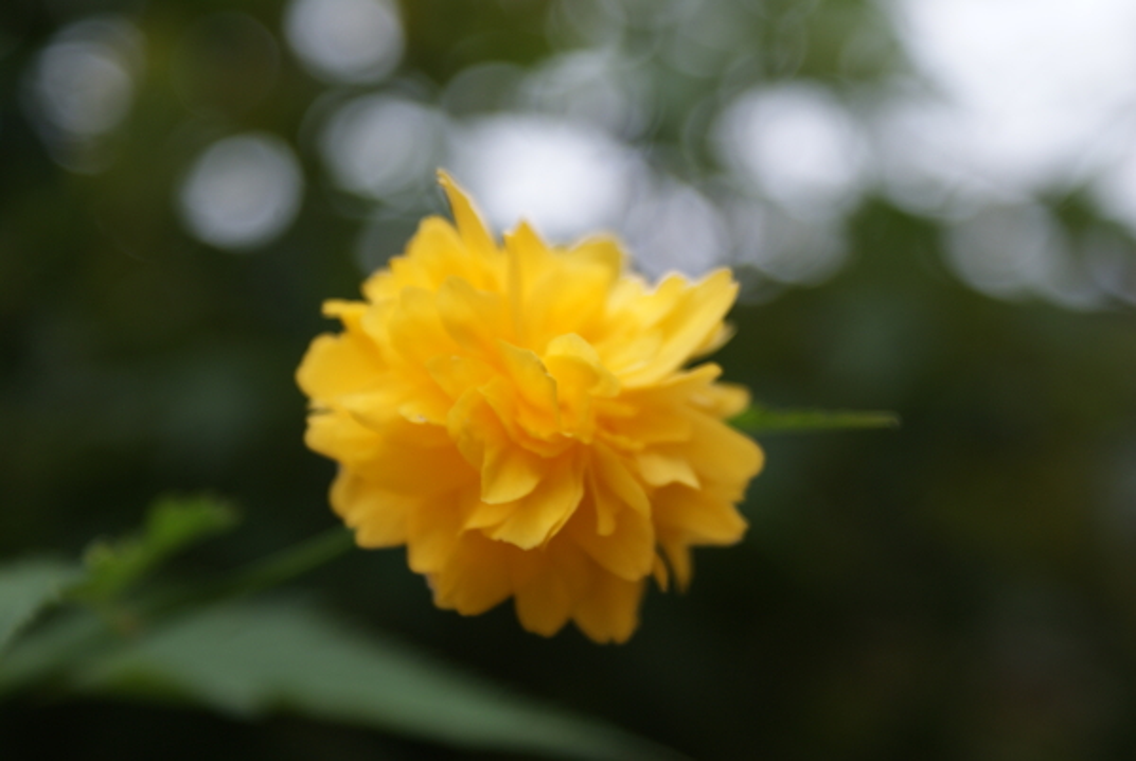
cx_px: 568
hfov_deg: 19.4
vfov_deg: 13.1
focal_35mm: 105
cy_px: 380
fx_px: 3318
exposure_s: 1/125
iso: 100
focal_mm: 70
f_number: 5.6
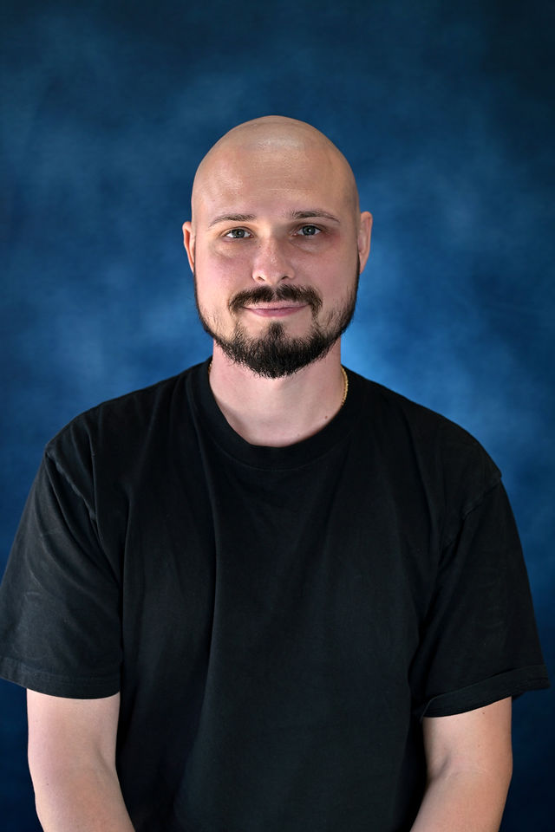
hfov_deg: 27.0
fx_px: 1156
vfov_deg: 39.6
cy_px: 416
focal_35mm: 50
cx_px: 278
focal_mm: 50
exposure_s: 1/200
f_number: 4
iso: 200
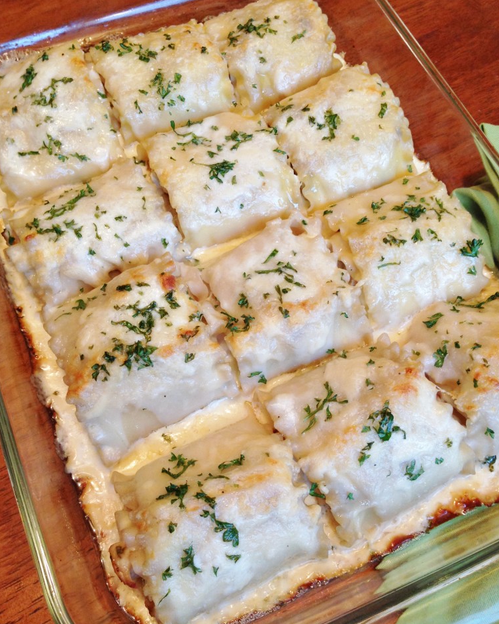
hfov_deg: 42.2
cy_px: 317
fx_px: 646
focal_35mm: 35
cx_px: 251
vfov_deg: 51.5
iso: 100
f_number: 2.4
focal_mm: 4.12
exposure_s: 1/20
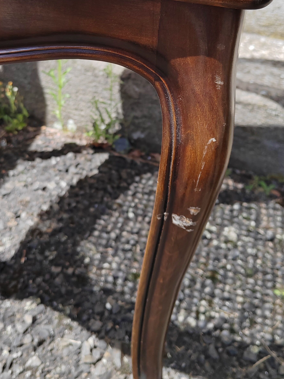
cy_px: 110
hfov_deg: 30.9
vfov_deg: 39.7
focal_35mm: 47
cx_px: 130
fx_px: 514
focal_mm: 5.52
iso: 100
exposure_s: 1/810
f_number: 1.9
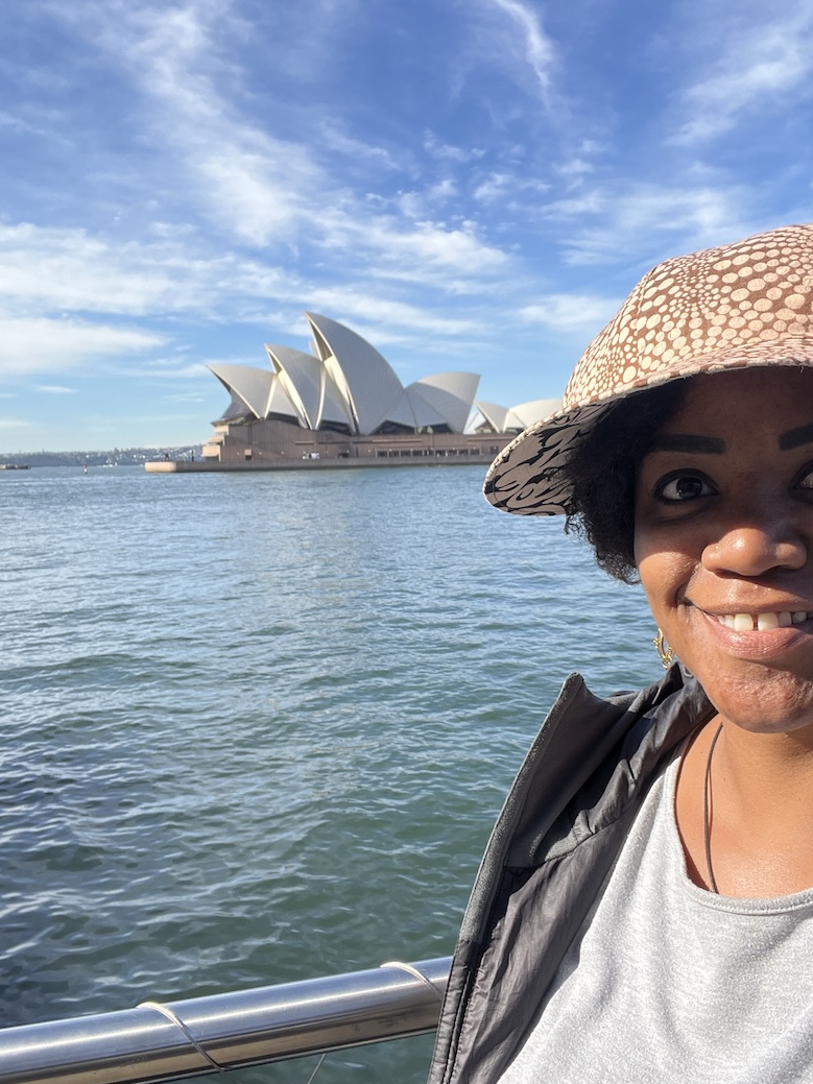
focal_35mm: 31
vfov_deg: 58.4
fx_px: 971
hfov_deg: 45.1
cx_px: 501
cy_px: 545
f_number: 2.2
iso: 32
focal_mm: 2.71
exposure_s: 1/363
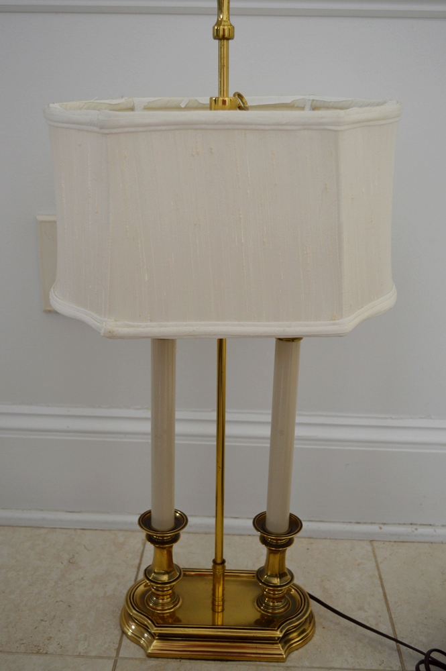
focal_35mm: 39
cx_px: 223
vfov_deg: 49.6
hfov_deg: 34.2
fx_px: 726
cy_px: 336
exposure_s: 1/30
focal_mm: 26
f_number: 4.2
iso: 400
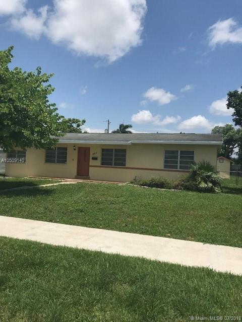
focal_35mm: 28
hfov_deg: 49.7
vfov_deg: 63.4
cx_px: 121
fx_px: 261
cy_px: 161
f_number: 1.8
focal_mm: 3.99
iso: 20
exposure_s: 1/4000
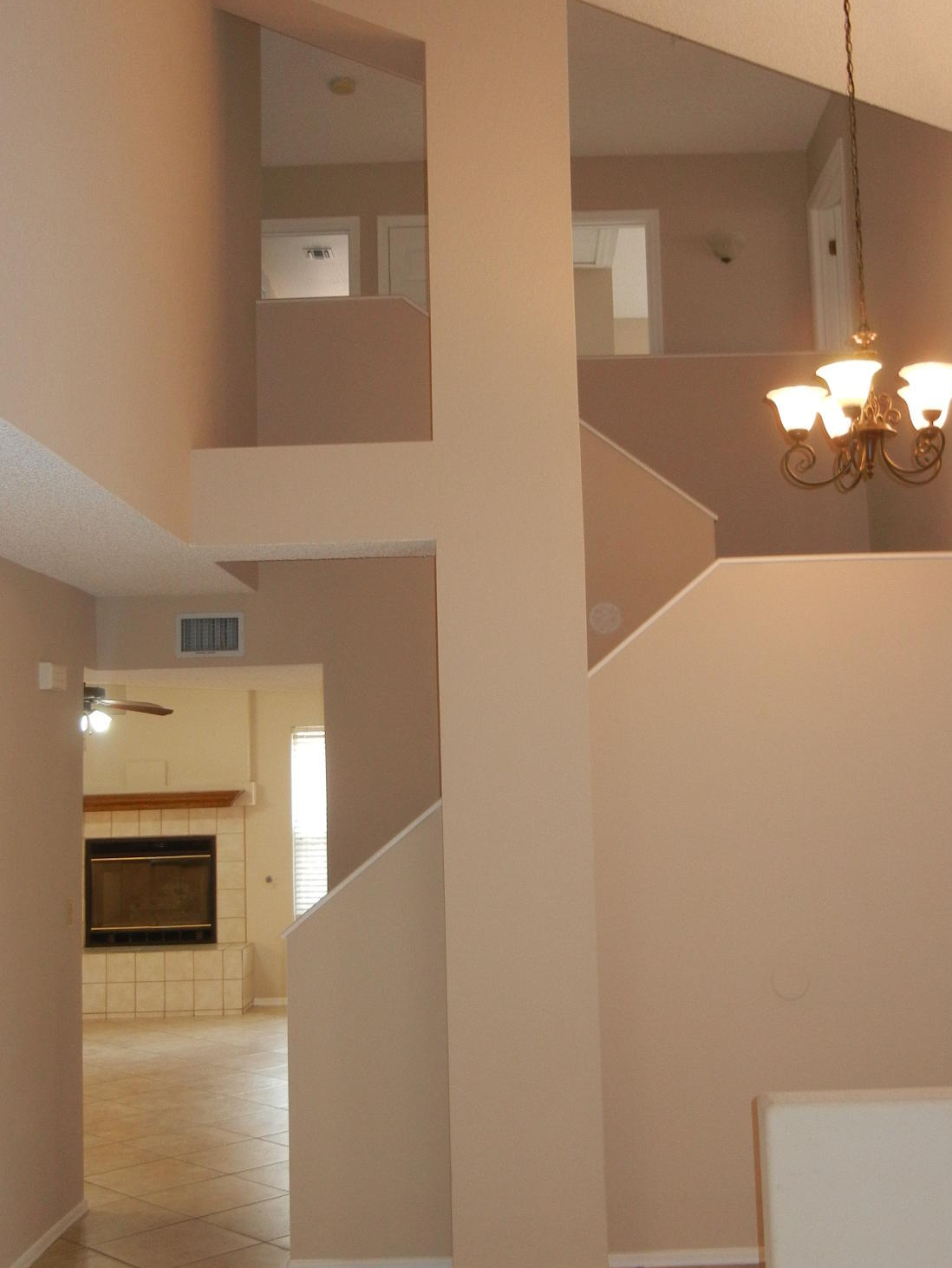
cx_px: 518
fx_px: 1503
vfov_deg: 45.8
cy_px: 613
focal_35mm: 41
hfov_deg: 35.1
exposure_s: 1/30
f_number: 3.5
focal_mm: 5.4
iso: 200
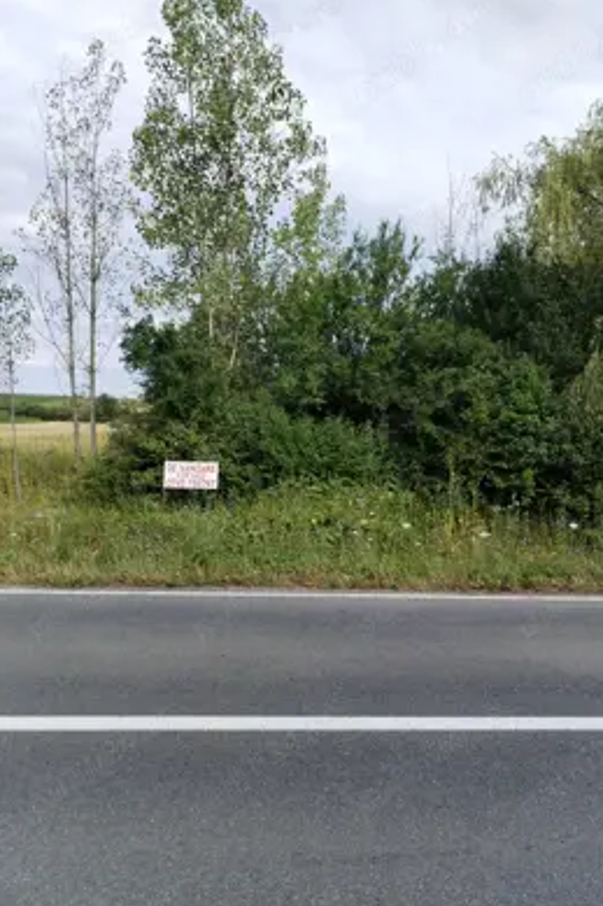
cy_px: 443
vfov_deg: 60.3
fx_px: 780
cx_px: 347
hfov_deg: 42.2
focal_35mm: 31
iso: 100
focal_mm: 4.75
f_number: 1.8
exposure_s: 1/873
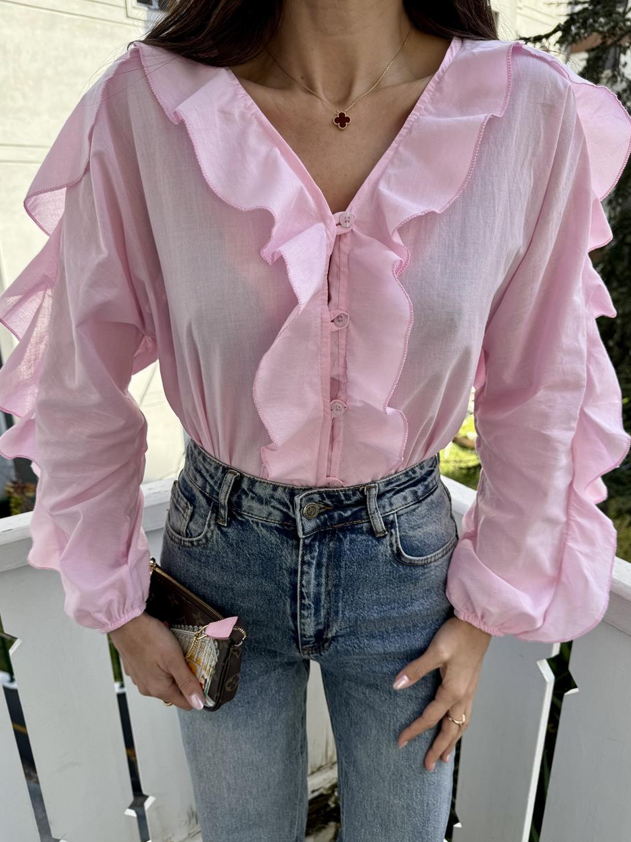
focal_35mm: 25
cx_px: 316
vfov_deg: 69.4
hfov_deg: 54.9
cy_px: 434
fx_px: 608
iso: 80
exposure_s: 1/792
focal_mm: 6.76
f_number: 1.78
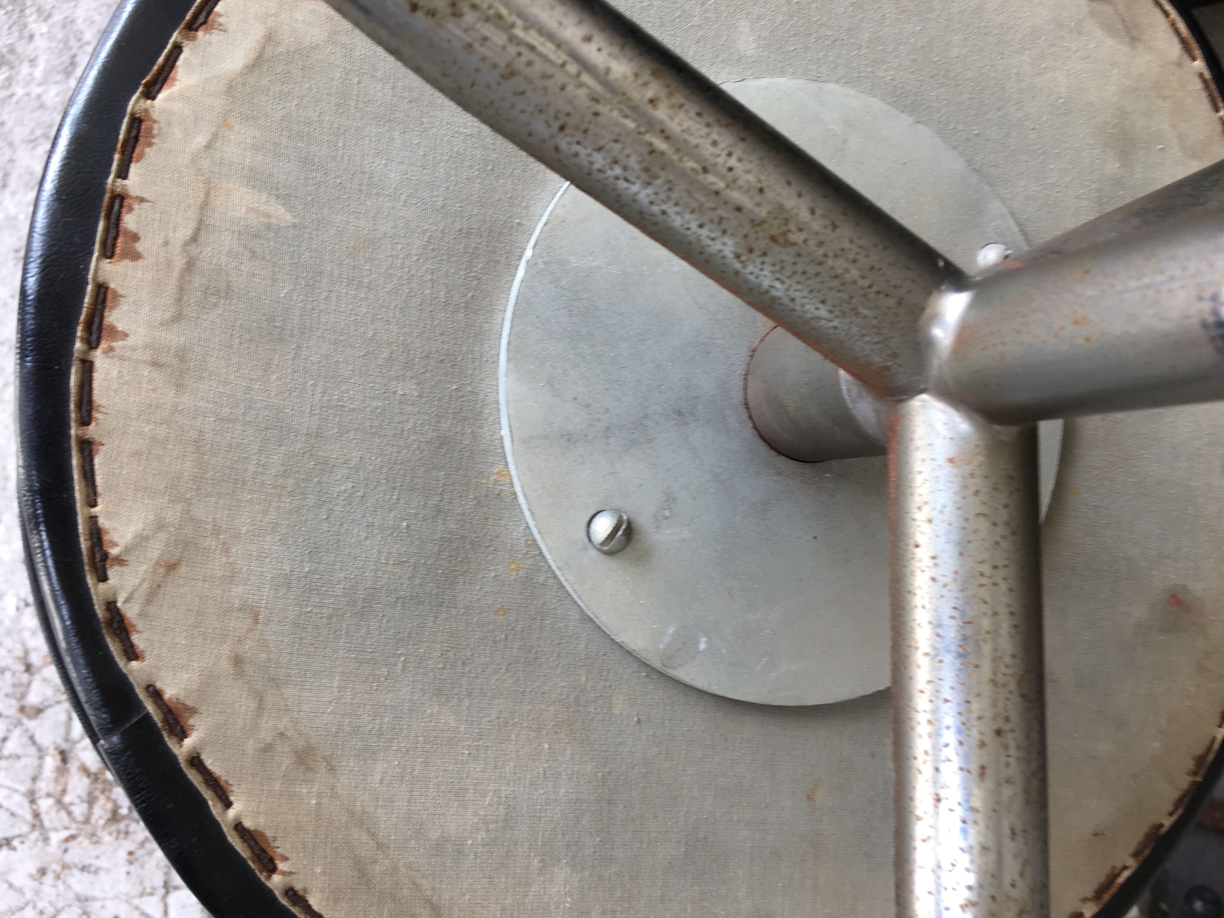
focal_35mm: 29
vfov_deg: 48.2
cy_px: 459
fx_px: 1025
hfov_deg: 61.7
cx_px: 612
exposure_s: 1/50
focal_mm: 4.15
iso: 25
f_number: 2.2
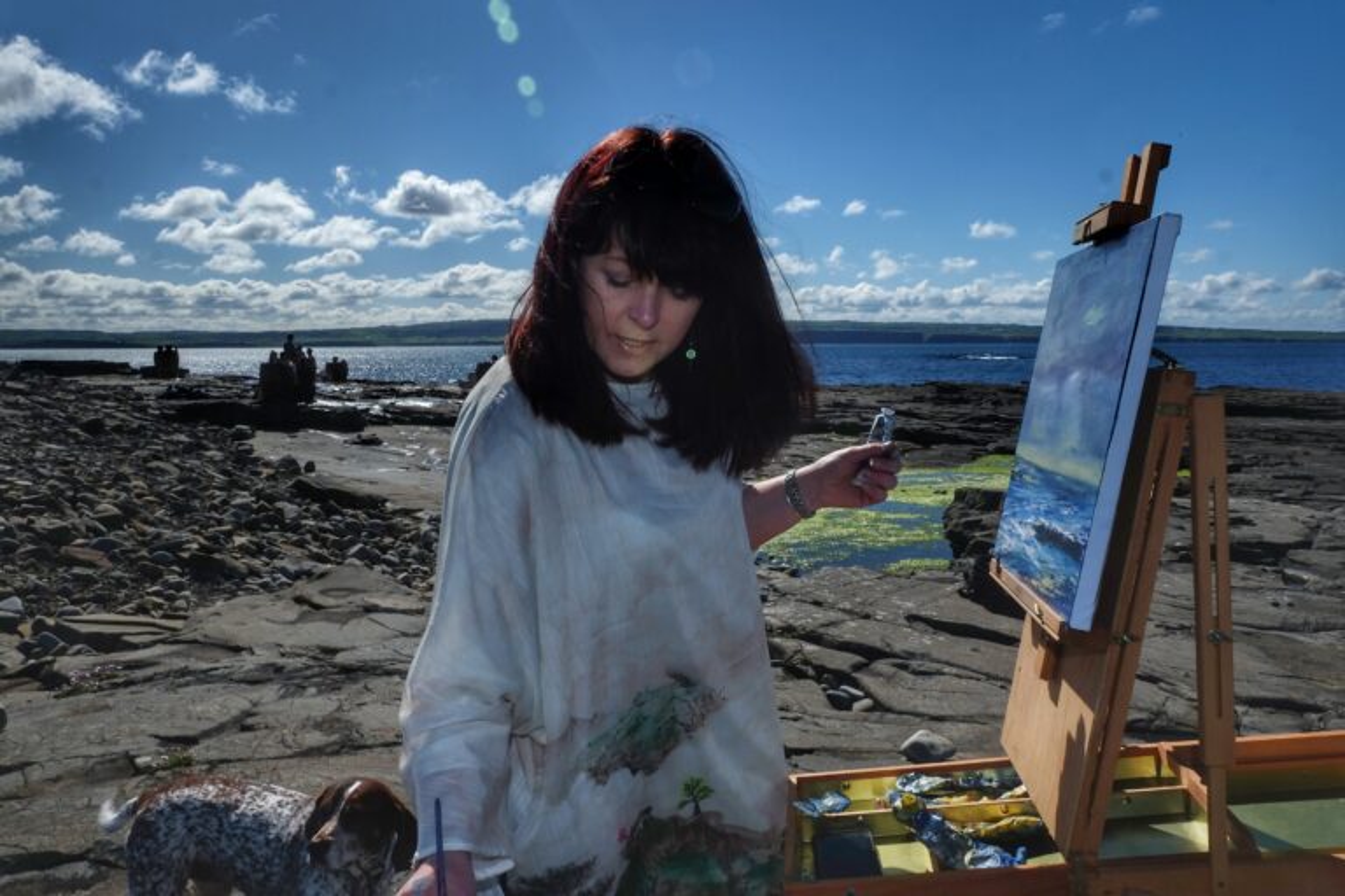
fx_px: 1009
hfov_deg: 67.4
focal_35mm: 27
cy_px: 448
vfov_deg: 47.9
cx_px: 672
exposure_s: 1/125
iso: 200
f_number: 16
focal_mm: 18
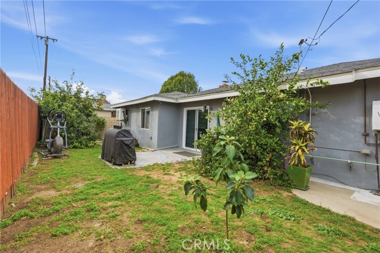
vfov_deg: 73.7
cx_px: 190
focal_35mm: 16
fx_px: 169
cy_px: 126
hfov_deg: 96.8
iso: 250
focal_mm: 16
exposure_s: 1/3200
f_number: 9
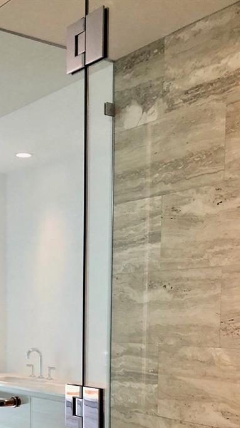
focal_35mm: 54
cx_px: 21
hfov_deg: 21.7
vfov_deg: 36.4
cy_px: 377
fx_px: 611
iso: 40
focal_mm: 4
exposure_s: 1/17
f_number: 1.8
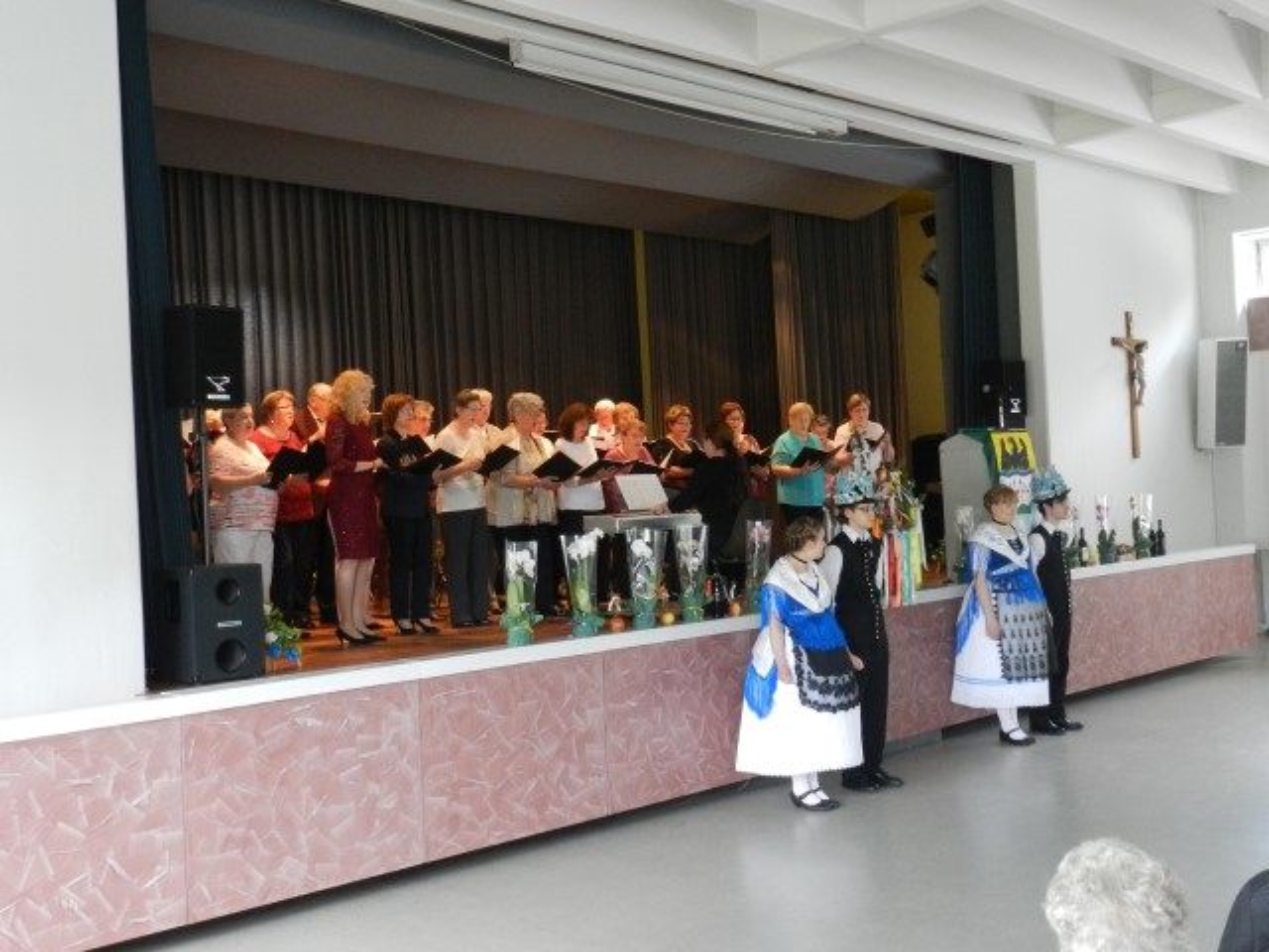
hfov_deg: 49.0
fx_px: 1393
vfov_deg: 37.7
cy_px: 476
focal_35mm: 38
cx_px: 634
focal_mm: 6.7
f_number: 4
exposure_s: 1/60
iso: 800
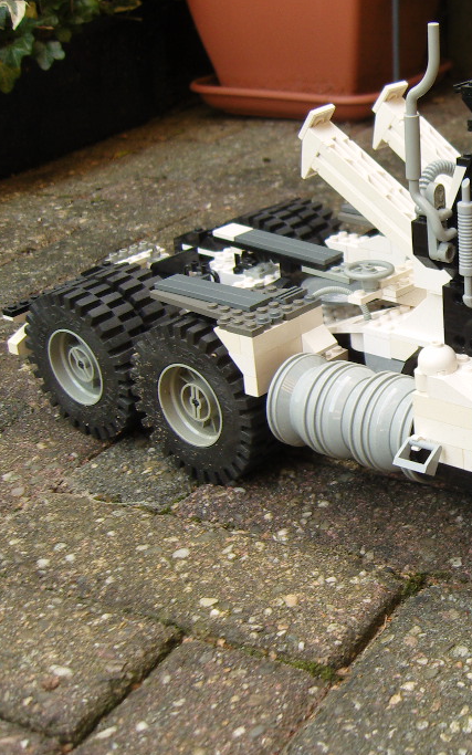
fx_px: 1111
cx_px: 515
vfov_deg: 37.5
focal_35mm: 54
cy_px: 352
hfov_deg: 22.6
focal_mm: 7.3
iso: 100
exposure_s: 1/40
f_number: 2.8
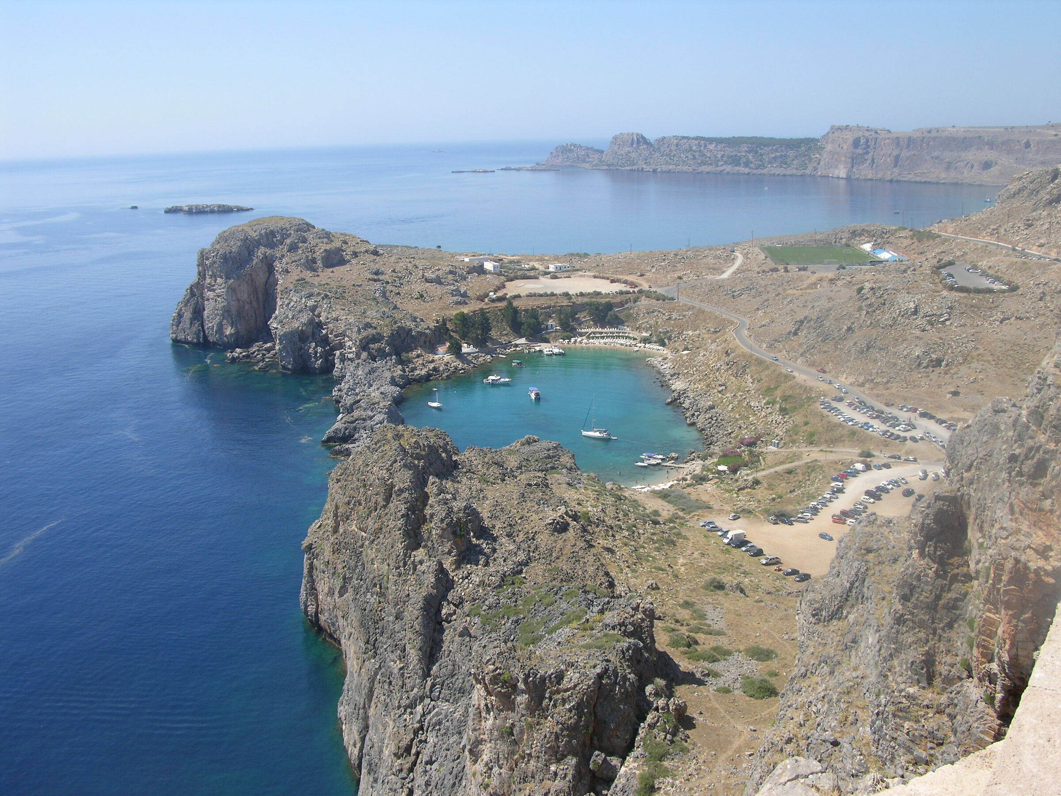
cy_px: 398
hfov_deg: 52.6
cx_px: 530
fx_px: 1073
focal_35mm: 35
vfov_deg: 40.7
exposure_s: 1/248
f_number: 5.6
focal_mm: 8.9
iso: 50
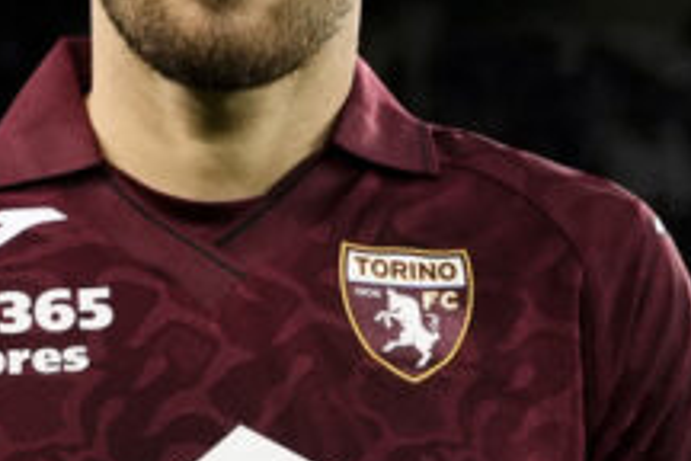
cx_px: 221
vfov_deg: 5.8
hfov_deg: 8.7
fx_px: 4549
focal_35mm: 237
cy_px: 442
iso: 2000
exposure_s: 1/1000
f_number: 3.5
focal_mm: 50
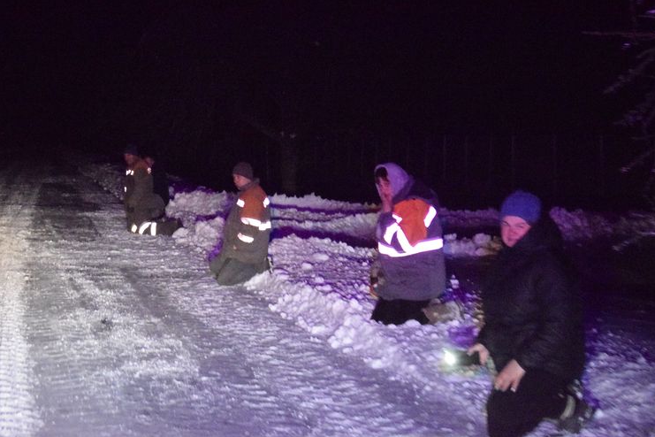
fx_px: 1519
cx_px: 331
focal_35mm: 84
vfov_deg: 16.4
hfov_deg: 24.3
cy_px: 221
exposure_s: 1/125
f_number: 5.6
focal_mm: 55
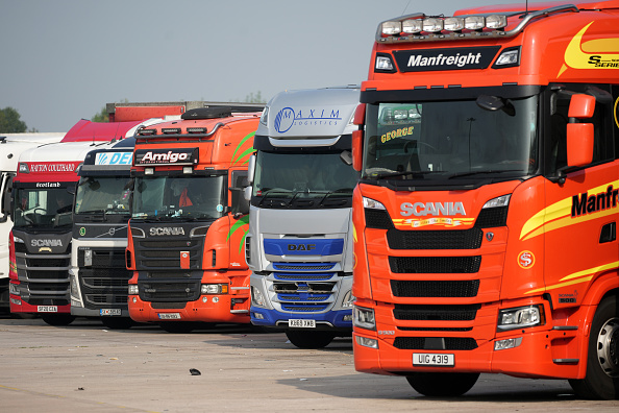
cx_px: 310
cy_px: 206
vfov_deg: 5.6
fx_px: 4195
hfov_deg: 8.4
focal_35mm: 244
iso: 160
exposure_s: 1/750
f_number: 5.6
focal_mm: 244
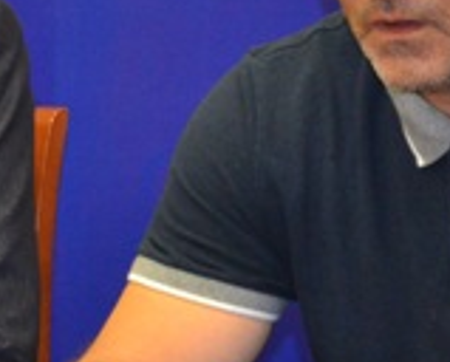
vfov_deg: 5.0
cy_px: 137
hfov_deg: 6.2
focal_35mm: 311
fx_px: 4151
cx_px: -108
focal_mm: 55
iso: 2000
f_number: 5.6
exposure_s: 1/60
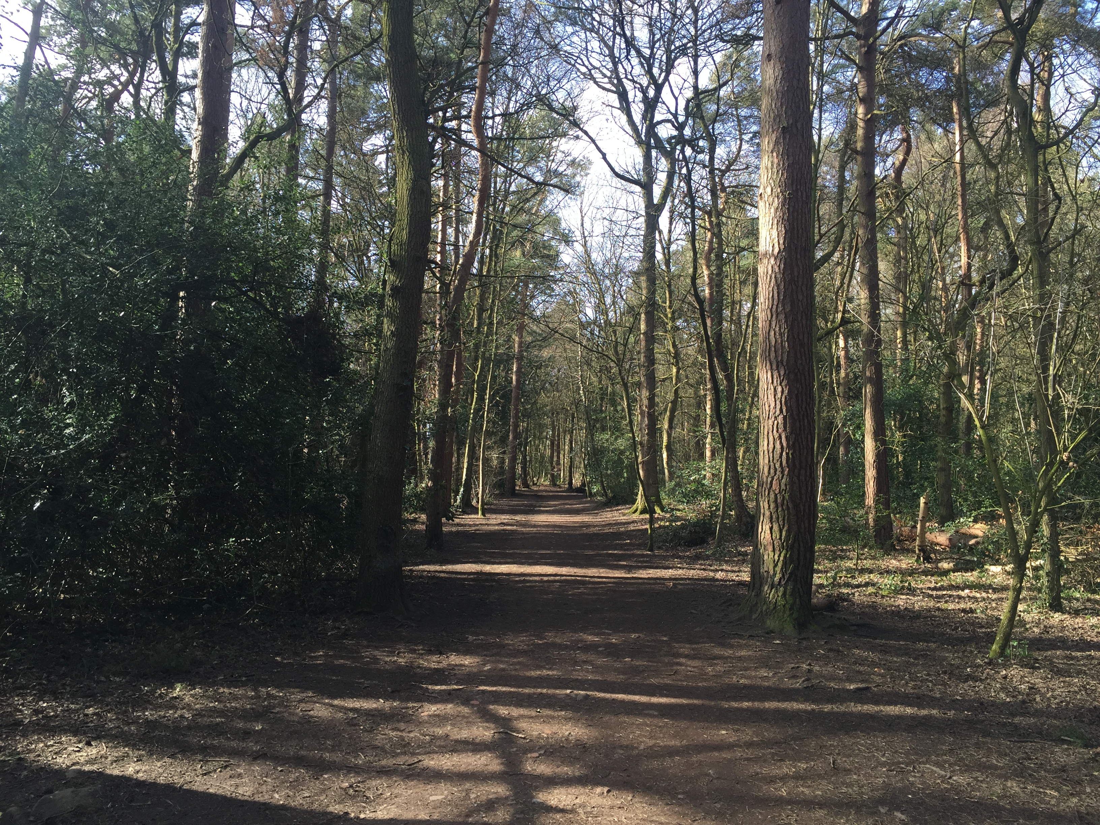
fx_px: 922
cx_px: 550
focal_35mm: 29
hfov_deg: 61.7
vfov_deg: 48.2
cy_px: 412
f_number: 2.2
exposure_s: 1/222
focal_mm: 4.15
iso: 32
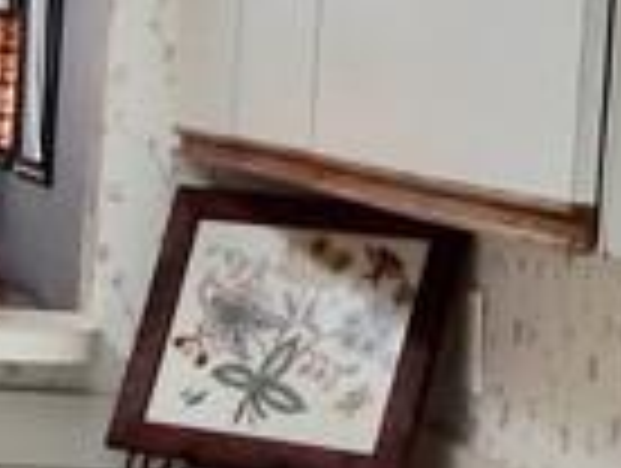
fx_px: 2929
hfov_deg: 11.3
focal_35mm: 163
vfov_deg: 9.1
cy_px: 279
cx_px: -468
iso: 125
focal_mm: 4
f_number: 3
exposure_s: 1/40
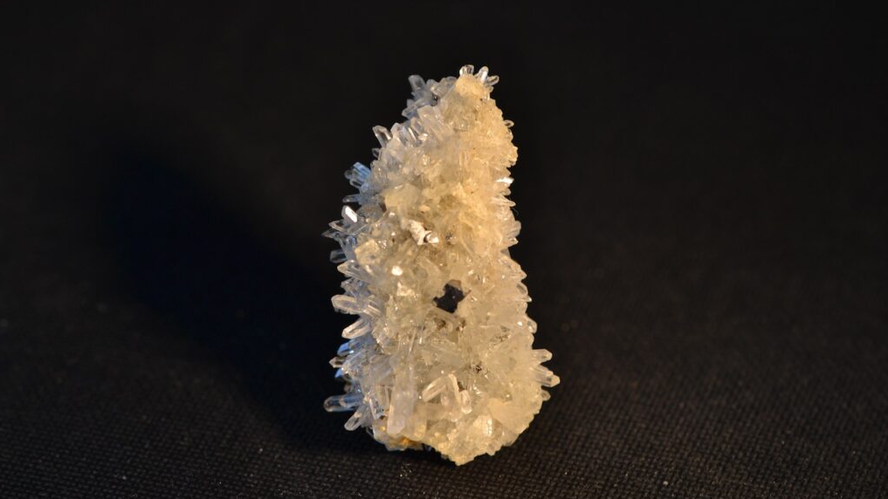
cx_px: 445
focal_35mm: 135
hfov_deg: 16.0
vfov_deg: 9.0
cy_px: 271
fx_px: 3168
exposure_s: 1/50
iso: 100
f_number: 6.3
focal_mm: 85
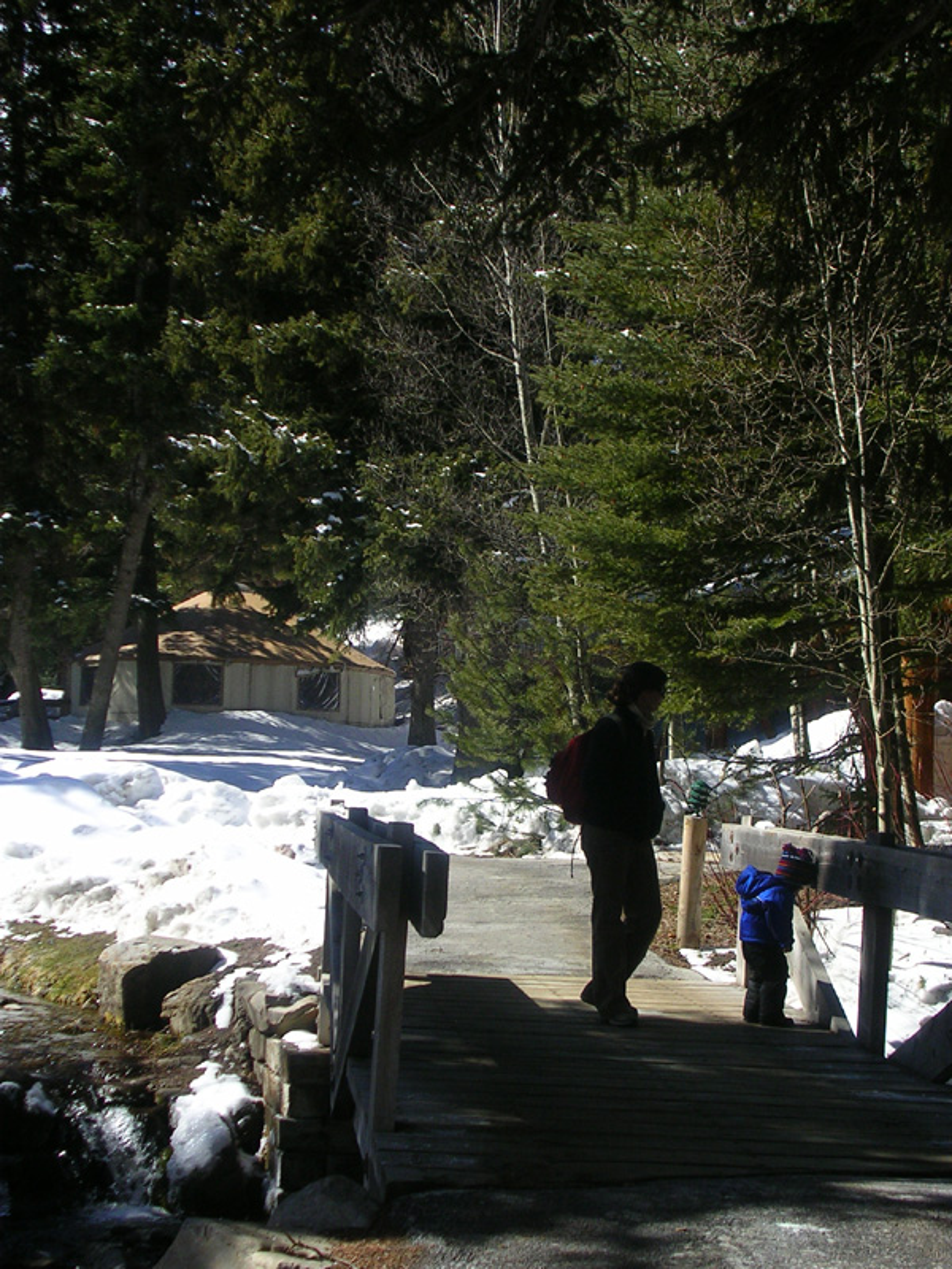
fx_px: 2457
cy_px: 634
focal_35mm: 67
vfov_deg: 29.0
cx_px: 476
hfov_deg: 21.9
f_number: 3.6
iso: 50
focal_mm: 10.2
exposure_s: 1/569
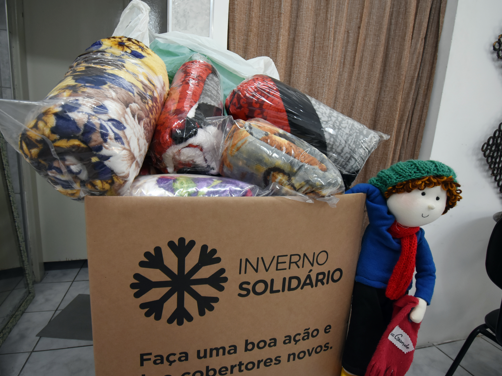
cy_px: 195
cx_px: 229
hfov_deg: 90.8
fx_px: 247
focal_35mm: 17
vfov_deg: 74.7
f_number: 5.6
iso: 800
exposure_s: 1/60
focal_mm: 10
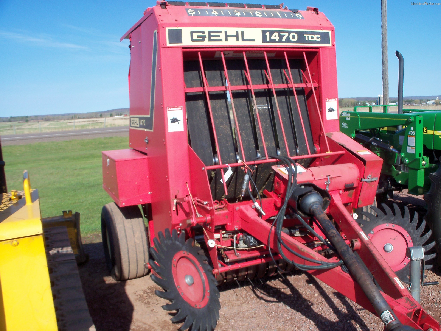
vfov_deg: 40.7
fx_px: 446
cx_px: 220
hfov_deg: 52.6
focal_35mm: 35
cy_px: 166
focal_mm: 6.3
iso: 80
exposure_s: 1/250
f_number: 5.5
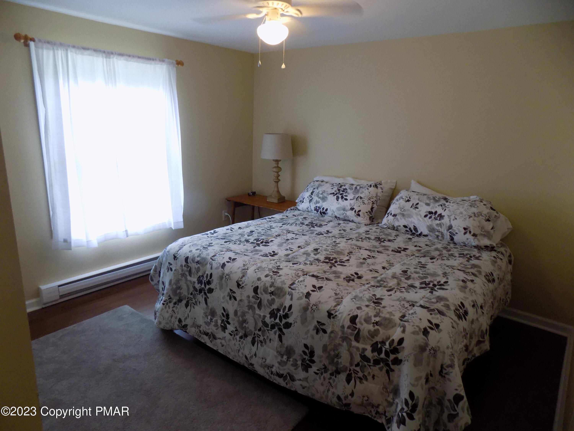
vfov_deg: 58.9
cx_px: 287
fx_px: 381
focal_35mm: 23
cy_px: 216
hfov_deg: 73.9
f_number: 3.1
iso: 250
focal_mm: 4
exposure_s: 1/30
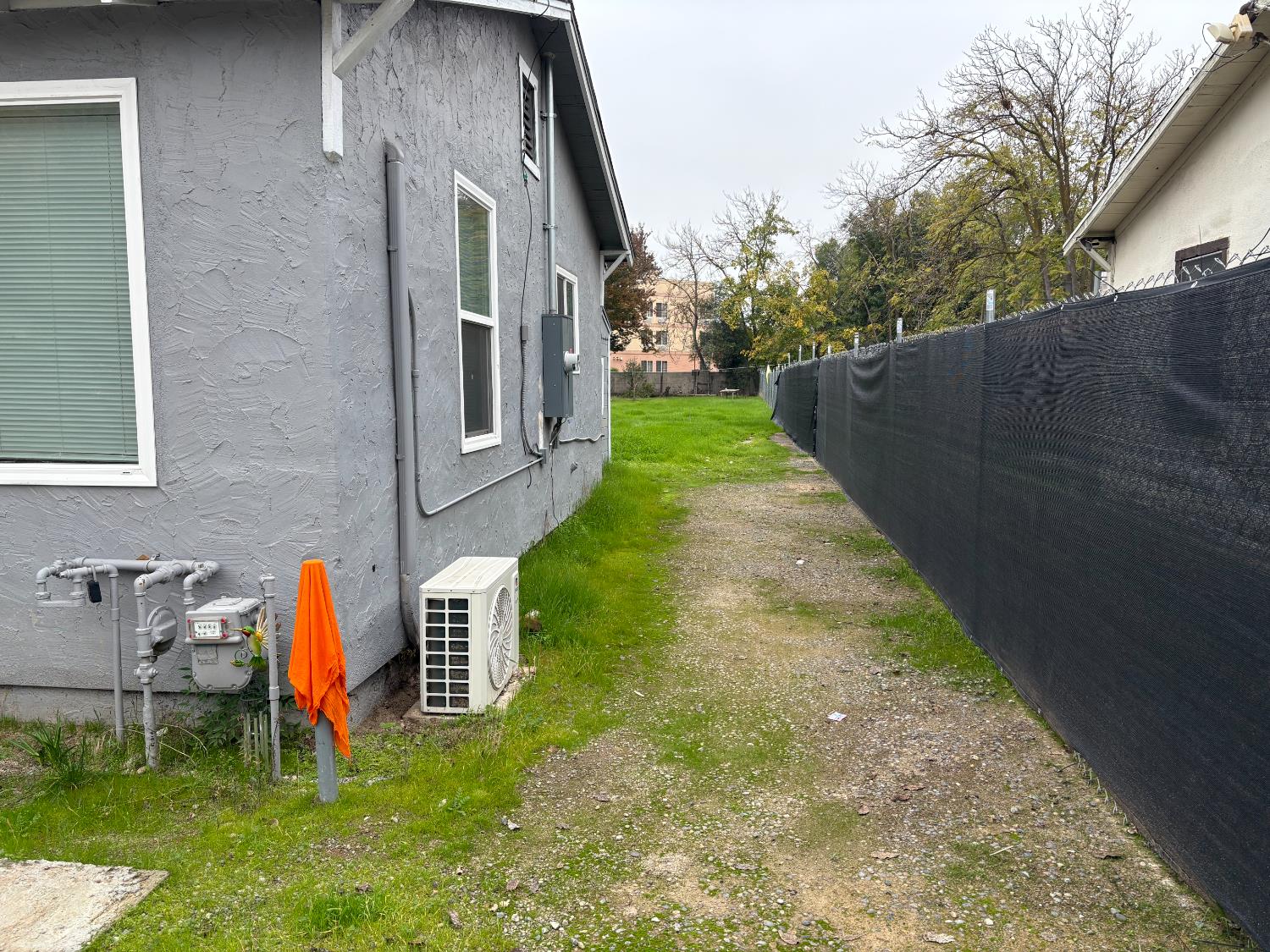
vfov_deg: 53.1
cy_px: 476
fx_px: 954
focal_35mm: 26
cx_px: 635
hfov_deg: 67.3
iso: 50
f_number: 1.6
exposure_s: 1/132
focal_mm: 5.96
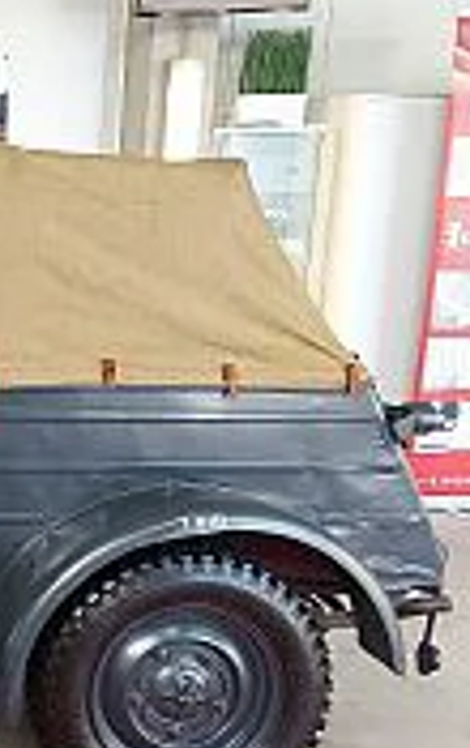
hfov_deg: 18.2
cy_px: 393
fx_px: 1184
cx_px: -350
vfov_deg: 35.0
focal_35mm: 58
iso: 80
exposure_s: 1/50
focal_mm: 5.23
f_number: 1.8
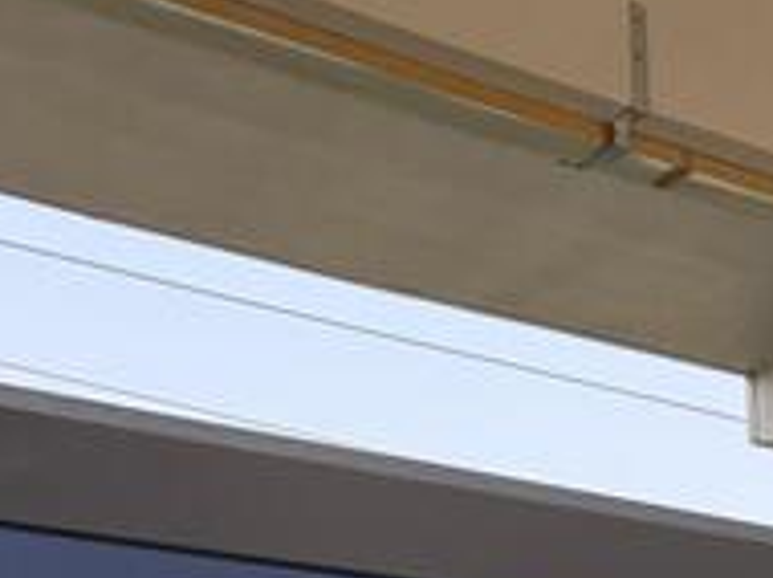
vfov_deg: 13.8
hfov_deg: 19.3
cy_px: 1032
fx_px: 2141
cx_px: 932
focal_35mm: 96
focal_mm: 5.96
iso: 50
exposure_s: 1/597
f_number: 1.6
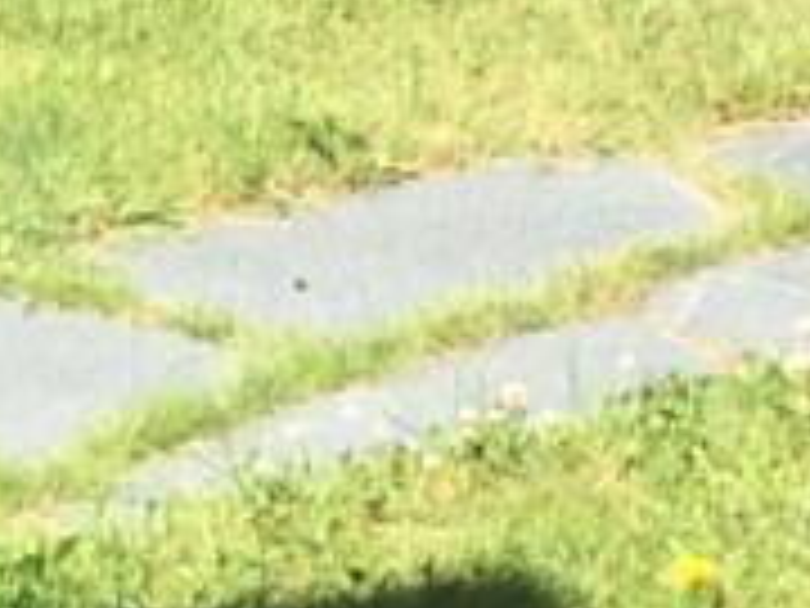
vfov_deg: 6.3
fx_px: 5429
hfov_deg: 8.3
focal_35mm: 232
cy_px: -545
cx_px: -482
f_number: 2.2
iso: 25
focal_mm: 4.15
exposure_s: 1/663
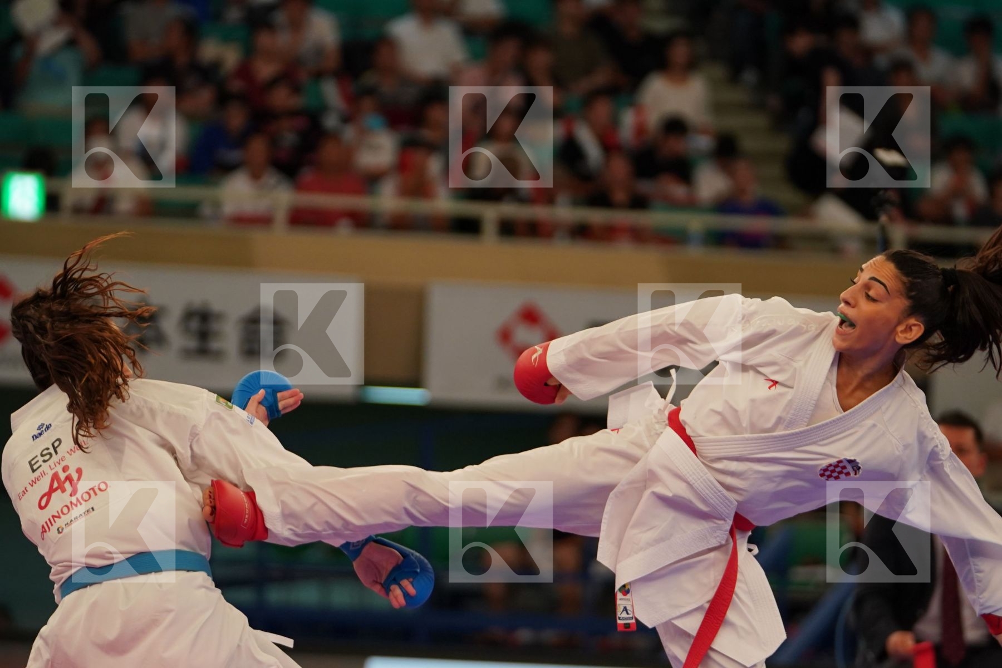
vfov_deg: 5.9
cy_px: 334
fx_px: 6429
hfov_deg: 8.9
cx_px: 501
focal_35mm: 231
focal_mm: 154
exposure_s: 1/1000
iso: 1600
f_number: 2.8
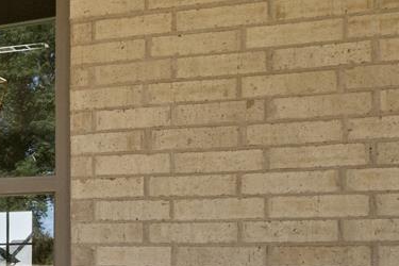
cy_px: 273
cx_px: -569
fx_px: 1108
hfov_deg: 14.0
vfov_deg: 13.5
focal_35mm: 100
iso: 200
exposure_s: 1/100
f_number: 9
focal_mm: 10
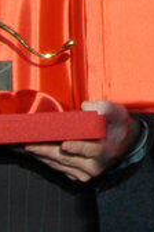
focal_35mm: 232
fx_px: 1489
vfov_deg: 8.7
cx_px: 454
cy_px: -98
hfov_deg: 5.6
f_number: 14
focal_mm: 24
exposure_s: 1/180
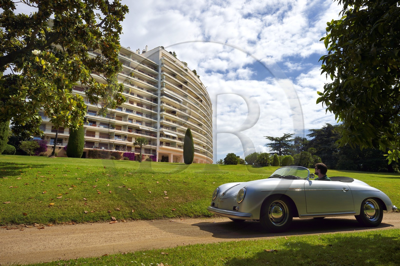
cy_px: 133
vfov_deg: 57.1
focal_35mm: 22
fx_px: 244
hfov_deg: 78.6
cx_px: 200
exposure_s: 1/400
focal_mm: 22
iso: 400
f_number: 18
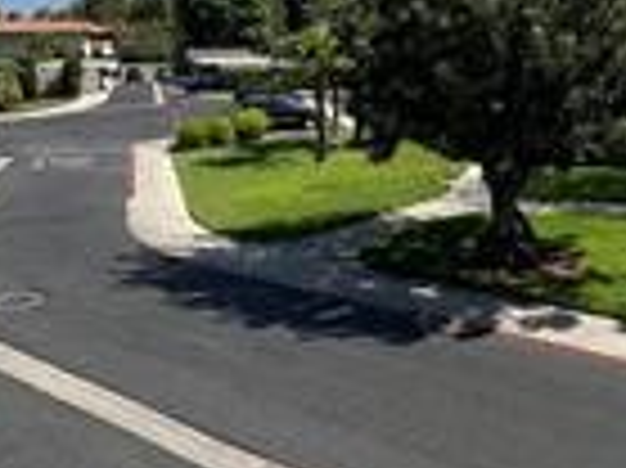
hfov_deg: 44.5
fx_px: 759
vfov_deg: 30.8
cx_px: 234
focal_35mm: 42
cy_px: -38
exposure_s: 1/1410
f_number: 1.8
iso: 32
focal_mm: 1.57
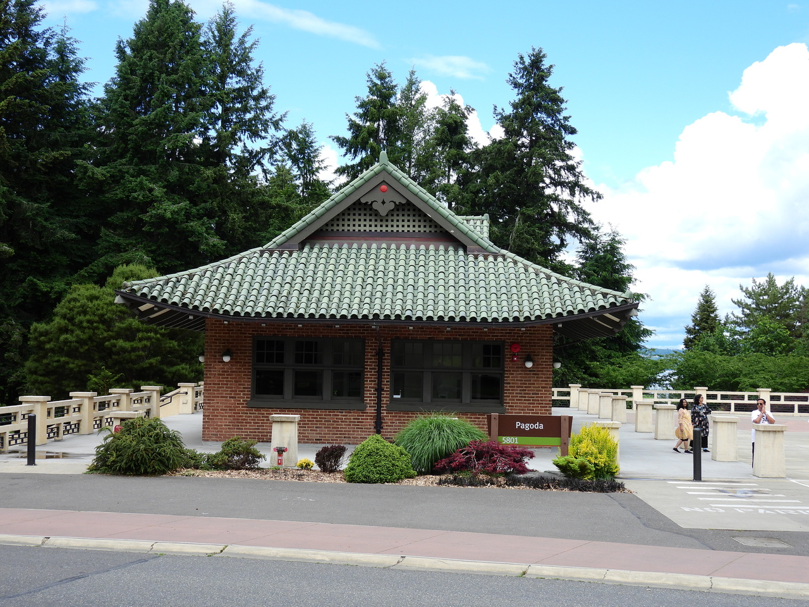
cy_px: 304
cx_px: 404
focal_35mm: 47
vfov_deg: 30.9
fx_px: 1098
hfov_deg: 40.4
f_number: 3.2
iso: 100
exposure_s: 1/800
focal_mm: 8.4
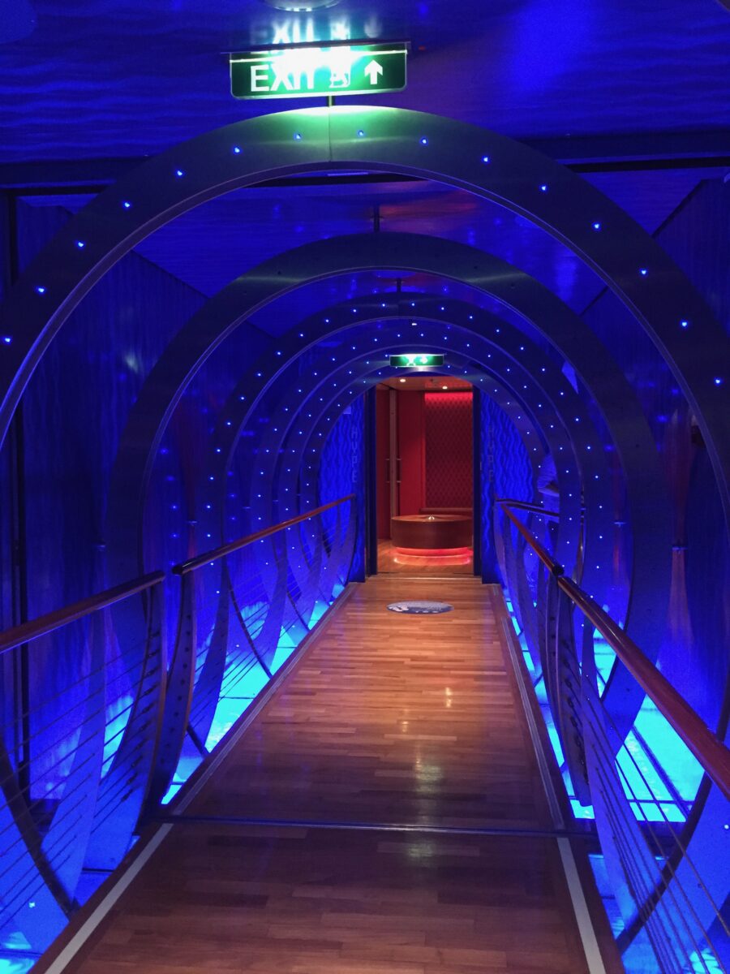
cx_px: 365
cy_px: 487
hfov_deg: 48.2
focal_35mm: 29
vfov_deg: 61.7
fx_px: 815
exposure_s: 1/15
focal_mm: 4.15
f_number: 2.2
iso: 250
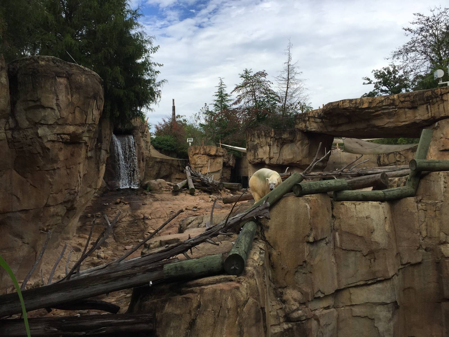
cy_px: 168
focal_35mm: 29
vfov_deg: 48.2
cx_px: 224
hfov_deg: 61.7
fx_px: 376
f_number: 2.2
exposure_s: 1/1582
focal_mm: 4.15
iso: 32
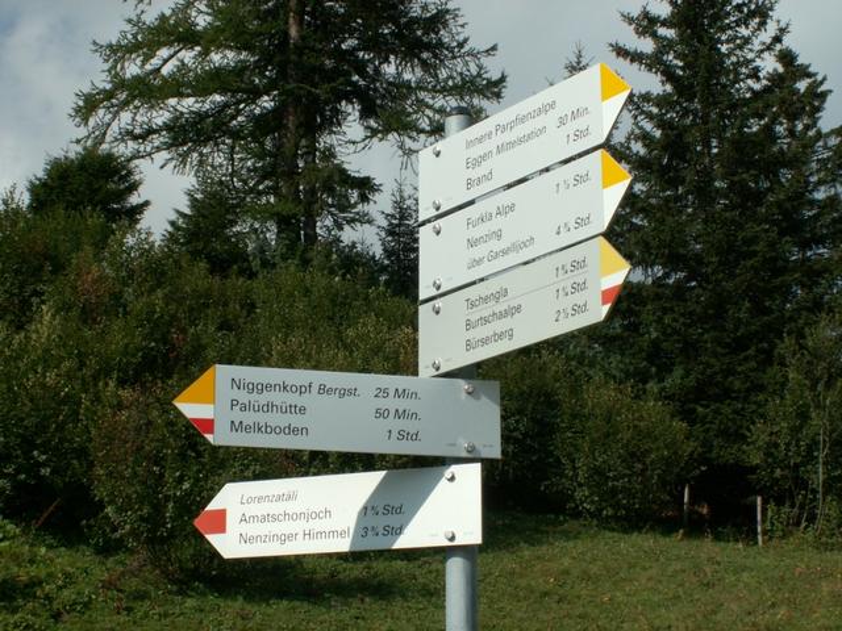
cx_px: 421
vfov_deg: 22.3
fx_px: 1605
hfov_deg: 29.4
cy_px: 316
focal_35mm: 66
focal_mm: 11.06
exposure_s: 1/200
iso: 50
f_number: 8
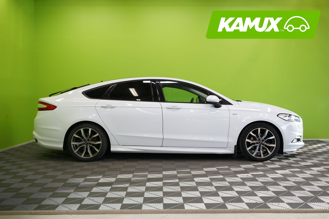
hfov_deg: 57.2
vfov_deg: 40.0
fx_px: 302
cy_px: 110
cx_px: 164
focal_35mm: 33
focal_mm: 33
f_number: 6.3
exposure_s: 1/40
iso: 400
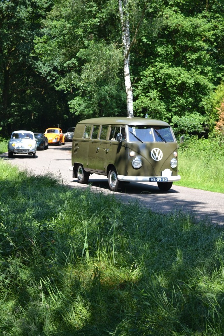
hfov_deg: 19.7
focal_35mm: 69
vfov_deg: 29.2
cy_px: 168
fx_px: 644
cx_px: 112
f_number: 5.6
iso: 110
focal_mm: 46
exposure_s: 1/125
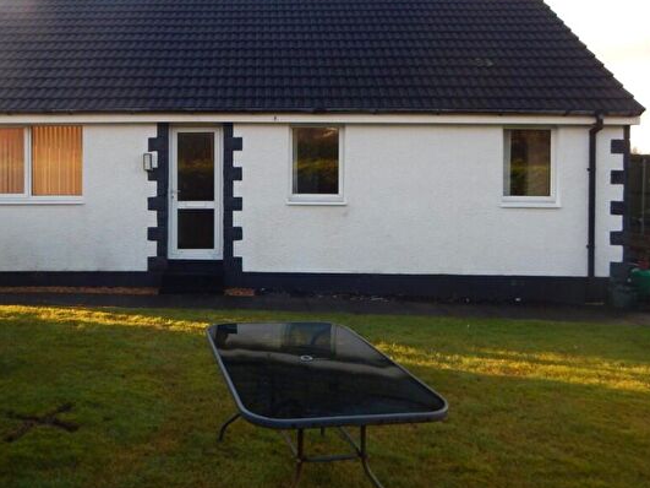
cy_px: 176
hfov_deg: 61.0
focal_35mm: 29
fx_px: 544
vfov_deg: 47.7
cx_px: 250
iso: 125
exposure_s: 1/200
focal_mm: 4
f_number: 3
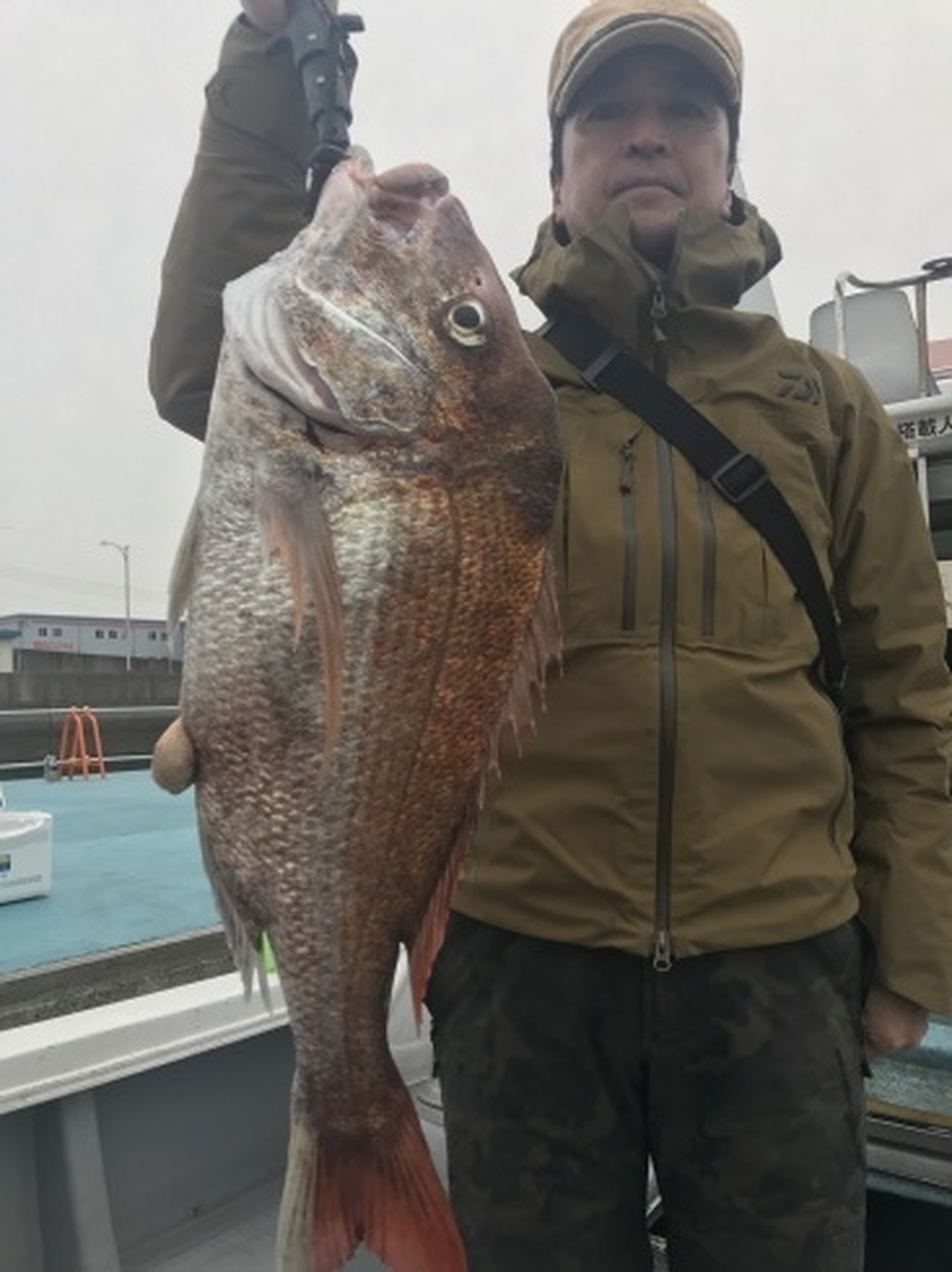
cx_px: 476
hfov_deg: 49.7
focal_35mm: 28
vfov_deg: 63.5
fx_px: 1028
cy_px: 636
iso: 20
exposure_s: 1/127
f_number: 1.8
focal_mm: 3.99
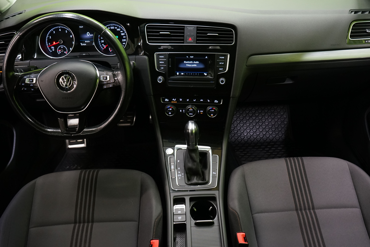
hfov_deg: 60.3
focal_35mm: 31
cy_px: 124
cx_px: 185
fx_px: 319
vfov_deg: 42.3
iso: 2000
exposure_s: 1/20
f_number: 5.6
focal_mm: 31
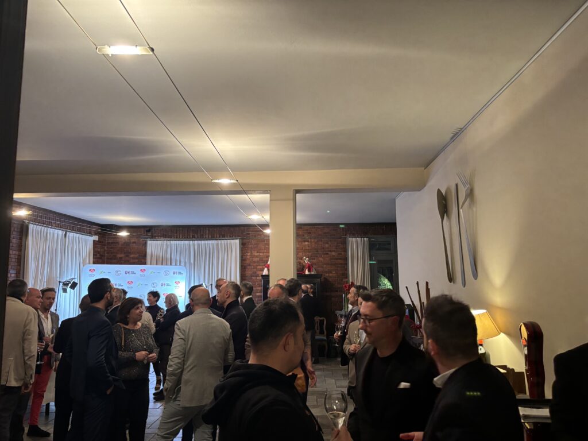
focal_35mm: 26
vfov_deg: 53.1
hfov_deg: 67.3
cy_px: 220
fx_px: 442
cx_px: 294
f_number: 1.6
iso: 500
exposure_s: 1/50
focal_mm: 5.96
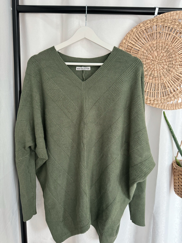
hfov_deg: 56.8
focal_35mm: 24
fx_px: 168
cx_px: 91
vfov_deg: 71.6
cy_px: 122
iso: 400
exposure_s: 1/60
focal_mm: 6.76
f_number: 1.78
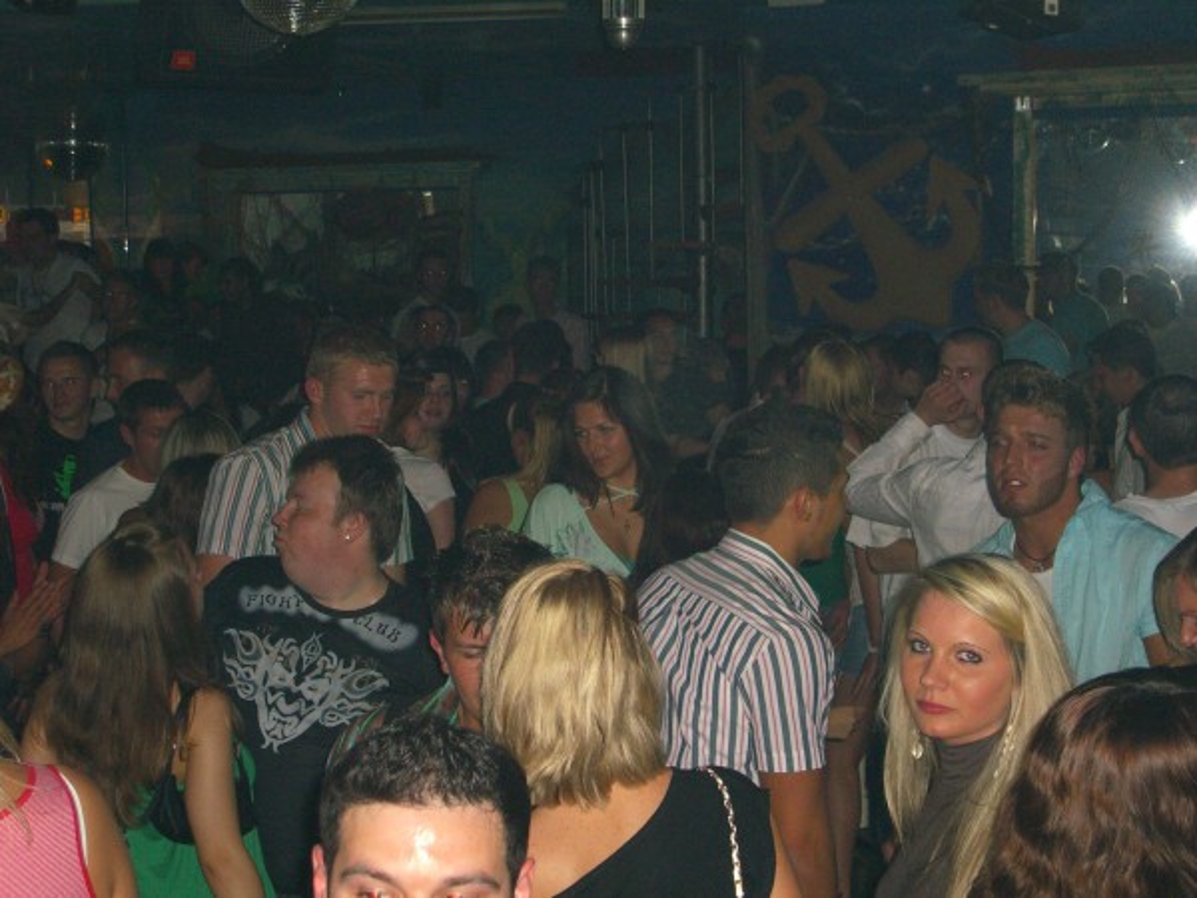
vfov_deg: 21.6
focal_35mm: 68
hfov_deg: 28.6
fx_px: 2351
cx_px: 598
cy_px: 449
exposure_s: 1/60
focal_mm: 14.2
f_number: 4
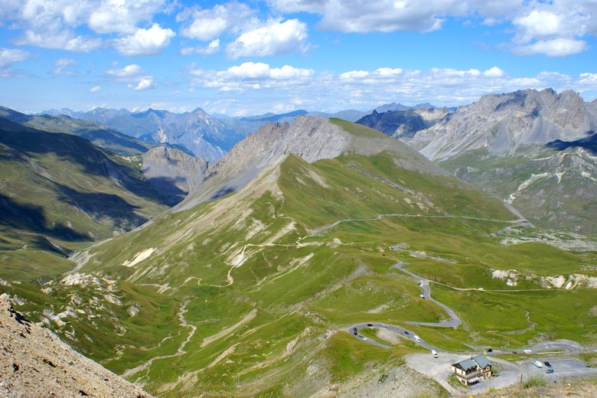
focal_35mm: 36
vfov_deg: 36.9
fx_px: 597
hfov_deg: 53.1
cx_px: 298
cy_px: 199
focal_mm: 24
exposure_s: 1/250
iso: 100
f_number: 10
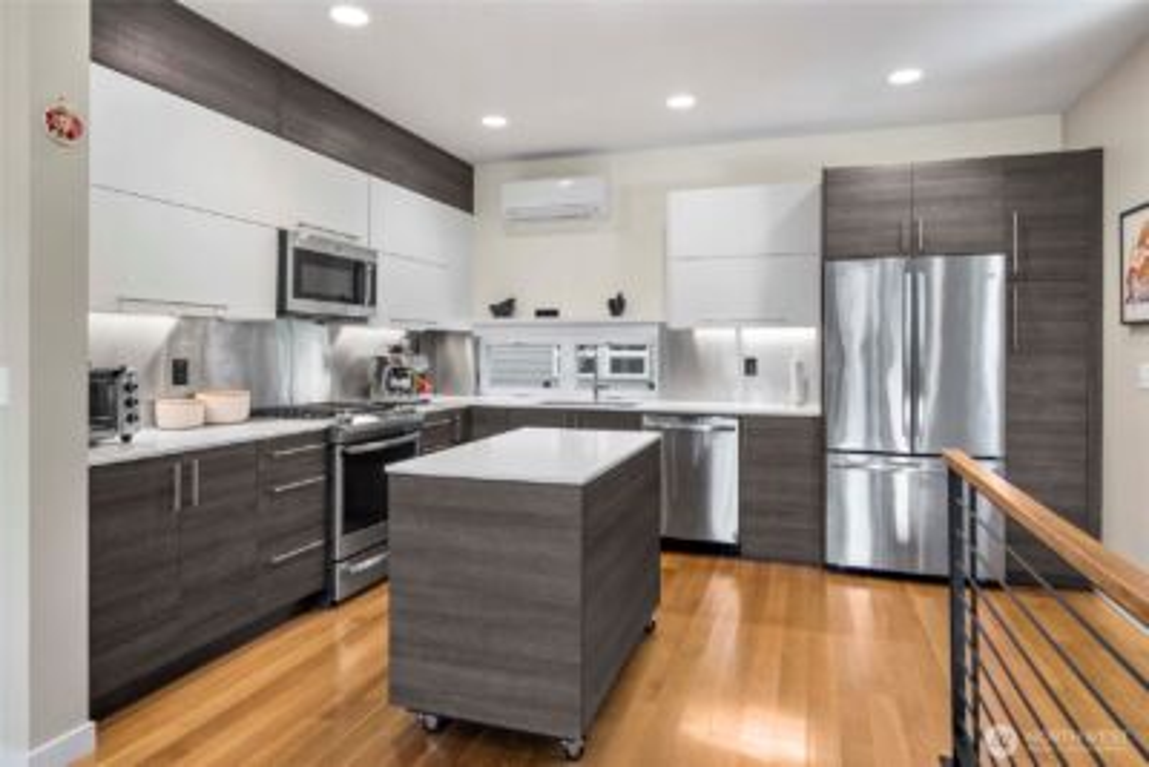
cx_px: 574
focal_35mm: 20
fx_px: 639
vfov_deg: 62.0
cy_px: 384
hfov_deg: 84.0
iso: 1000
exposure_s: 1/4
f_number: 7.1
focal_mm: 20
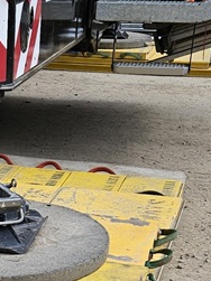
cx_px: -21
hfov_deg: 13.2
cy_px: 421
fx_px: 895
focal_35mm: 110
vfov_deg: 16.3
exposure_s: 1/1425
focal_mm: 5.4
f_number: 1.8
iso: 25
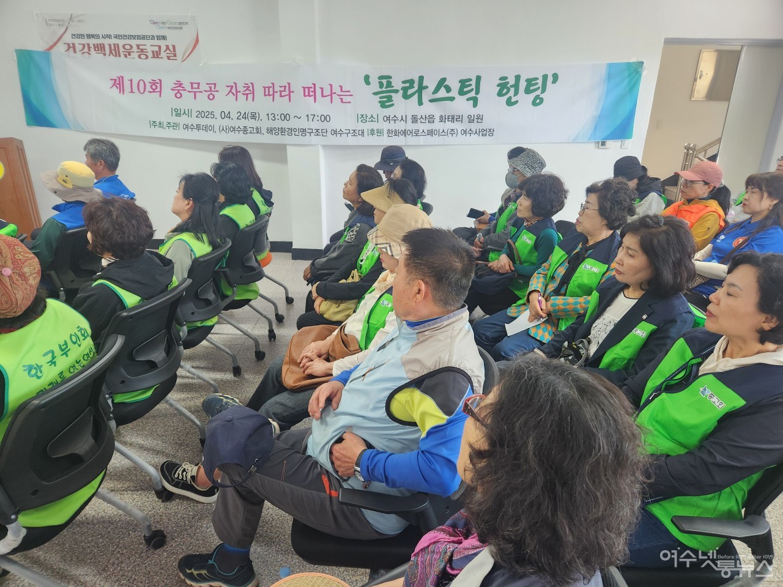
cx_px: 392
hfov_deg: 73.9
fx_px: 520
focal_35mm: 23
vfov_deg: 58.9
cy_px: 294
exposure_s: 1/120
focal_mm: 5.4
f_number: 1.8
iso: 250
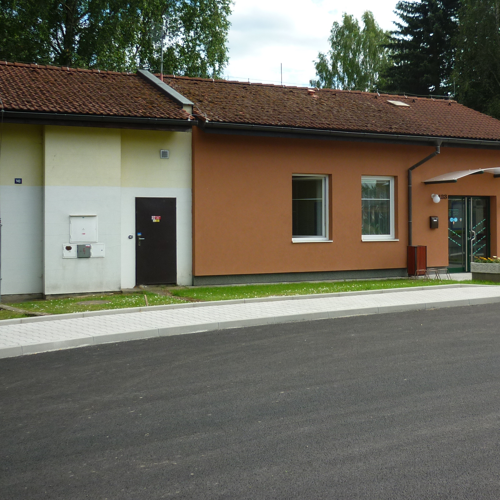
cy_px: 203
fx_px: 768
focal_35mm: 47
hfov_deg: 35.6
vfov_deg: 35.9
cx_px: 342
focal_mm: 5.5
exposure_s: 1/640
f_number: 2.8
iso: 80
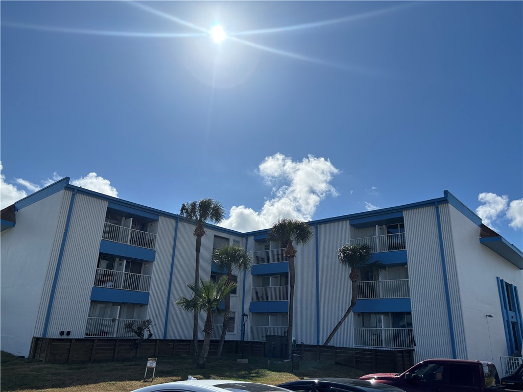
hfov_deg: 67.3
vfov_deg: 53.1
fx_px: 393
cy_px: 196
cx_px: 262
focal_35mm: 26
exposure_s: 1/12195
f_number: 1.6
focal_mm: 5.96
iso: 50
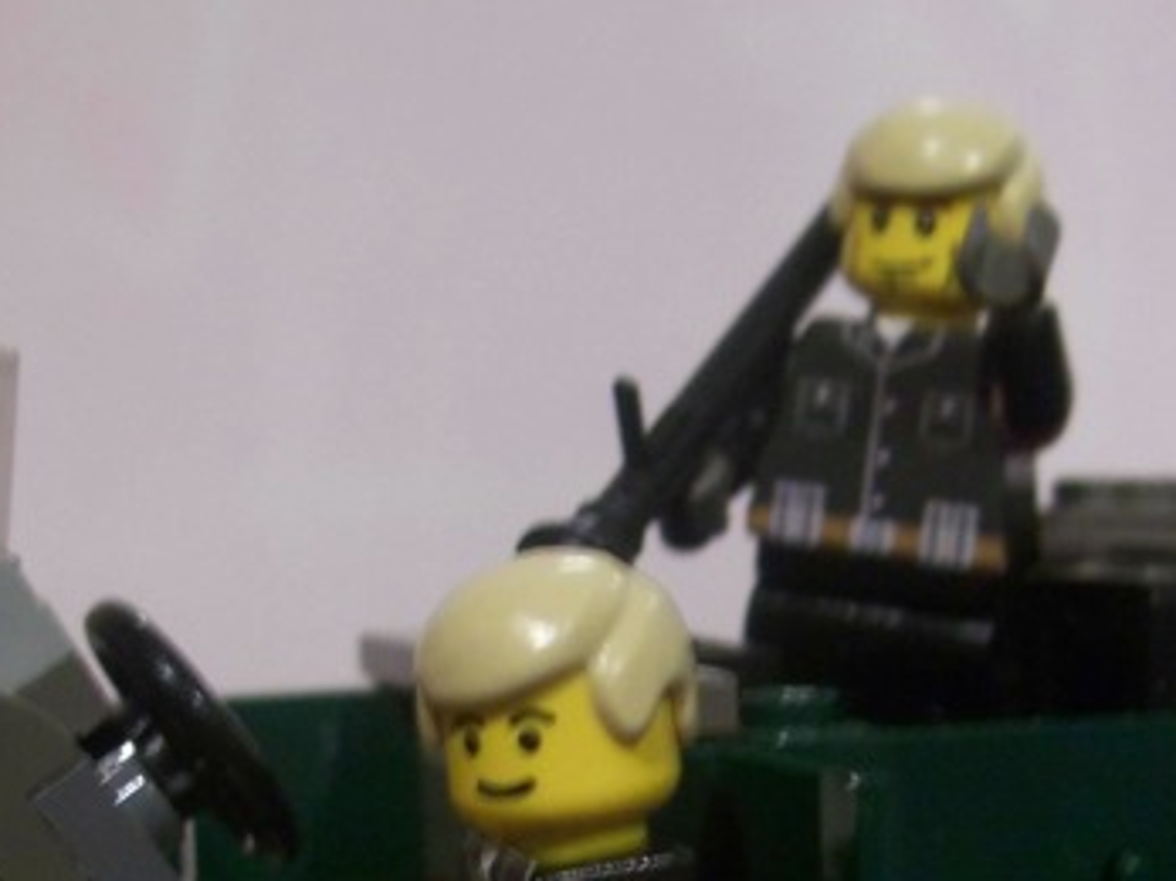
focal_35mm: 87
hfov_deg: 22.5
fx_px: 2955
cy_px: 922
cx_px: 634
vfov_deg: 16.5
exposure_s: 1/8
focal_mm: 7.8
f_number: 2.8
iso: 200
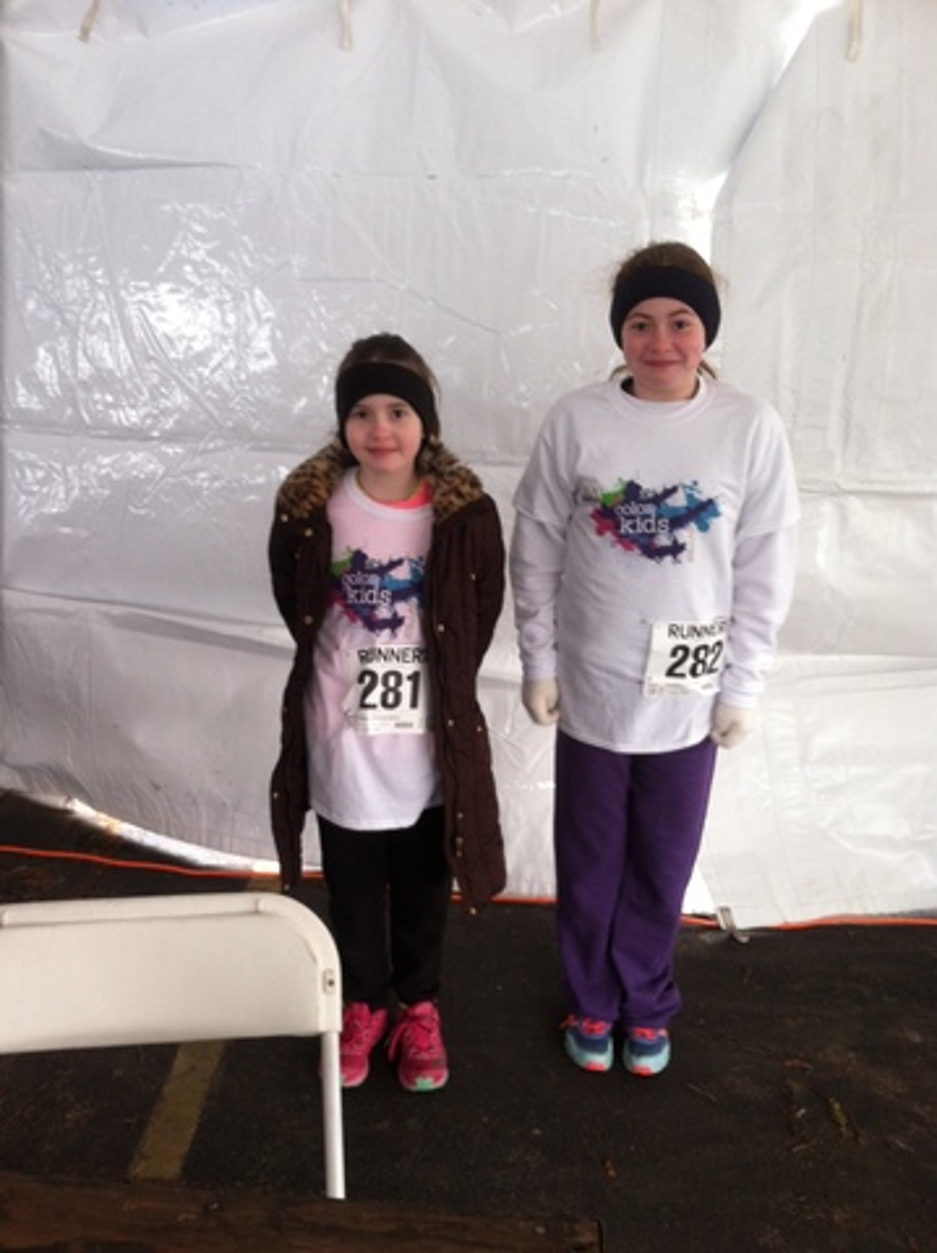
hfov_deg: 40.6
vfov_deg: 52.7
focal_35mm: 35
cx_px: 468
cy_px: 626
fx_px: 1265
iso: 100
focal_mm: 3.85
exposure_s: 1/15
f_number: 2.8
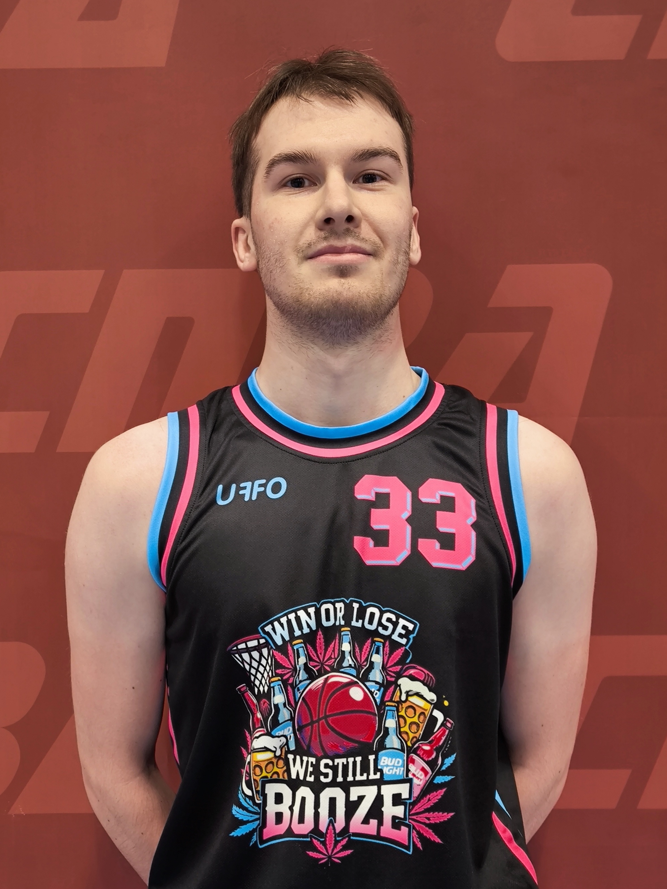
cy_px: 444
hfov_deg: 48.2
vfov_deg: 61.7
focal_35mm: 29
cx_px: 334
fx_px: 745
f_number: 1.9
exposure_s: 1/50
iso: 200
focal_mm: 6.92
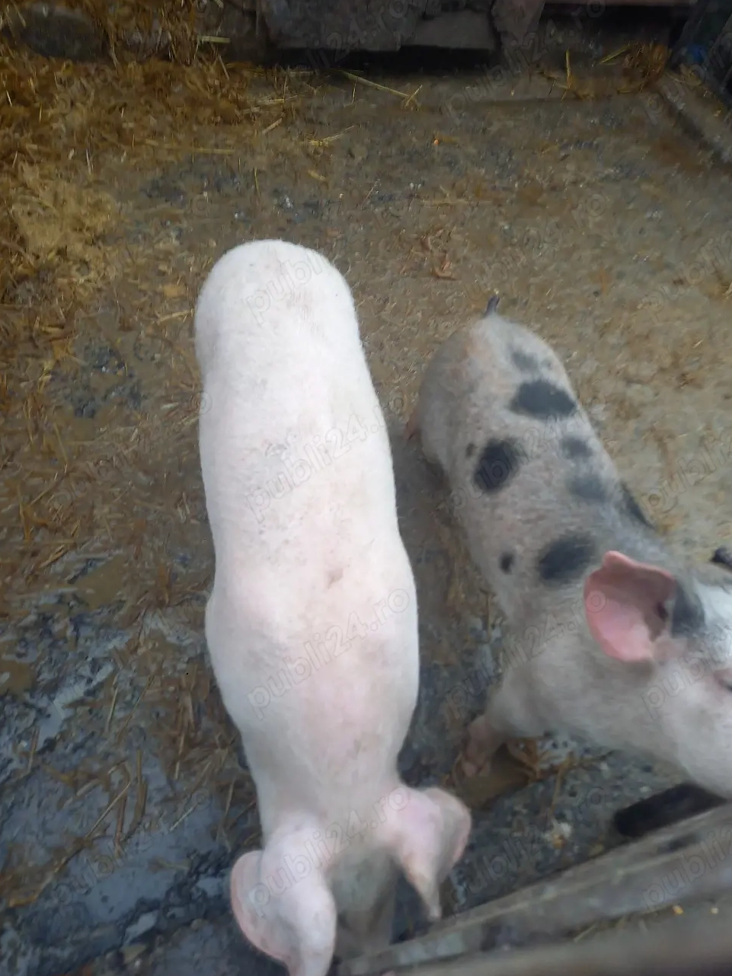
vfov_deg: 67.3
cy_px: 482
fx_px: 733
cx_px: 378
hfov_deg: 53.0
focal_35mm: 26
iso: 100
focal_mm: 4.65
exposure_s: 1/50
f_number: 1.8
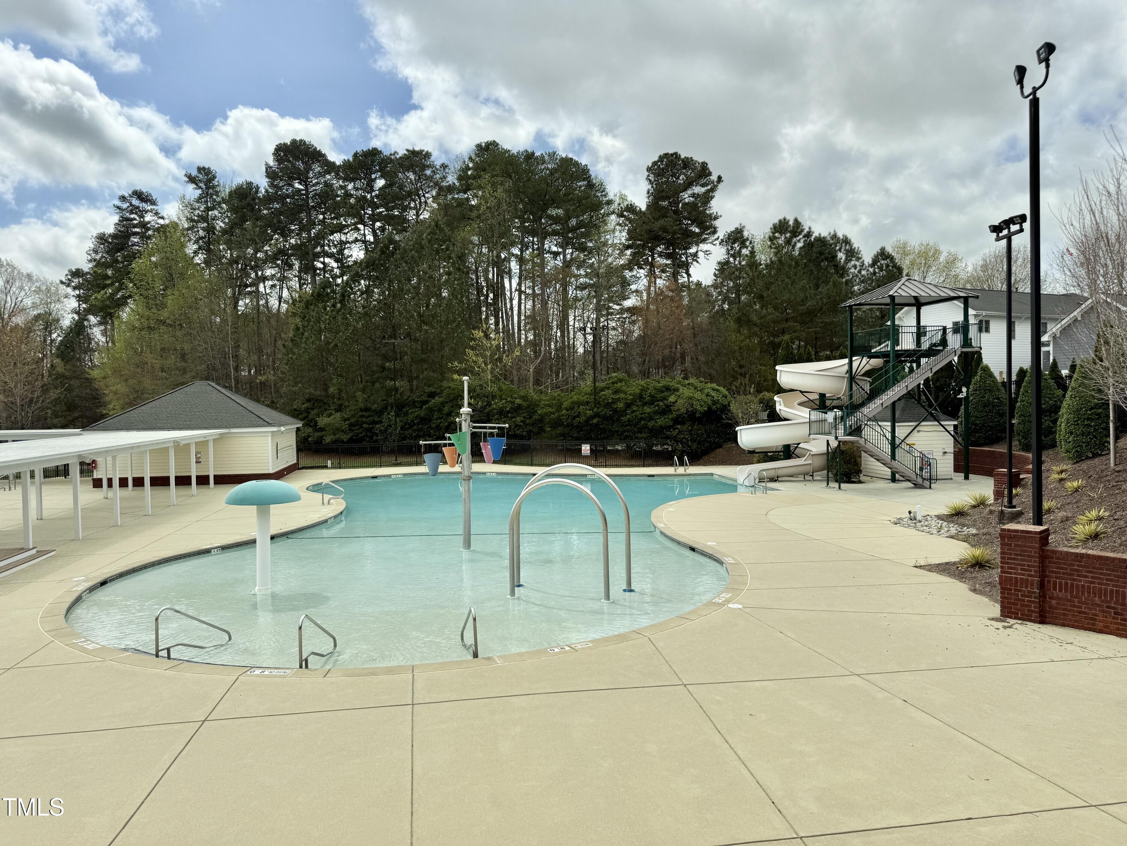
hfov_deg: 71.6
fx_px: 781
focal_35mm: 24
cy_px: 423
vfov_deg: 56.8
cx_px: 564
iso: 80
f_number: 1.78
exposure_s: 1/6173
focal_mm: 6.76
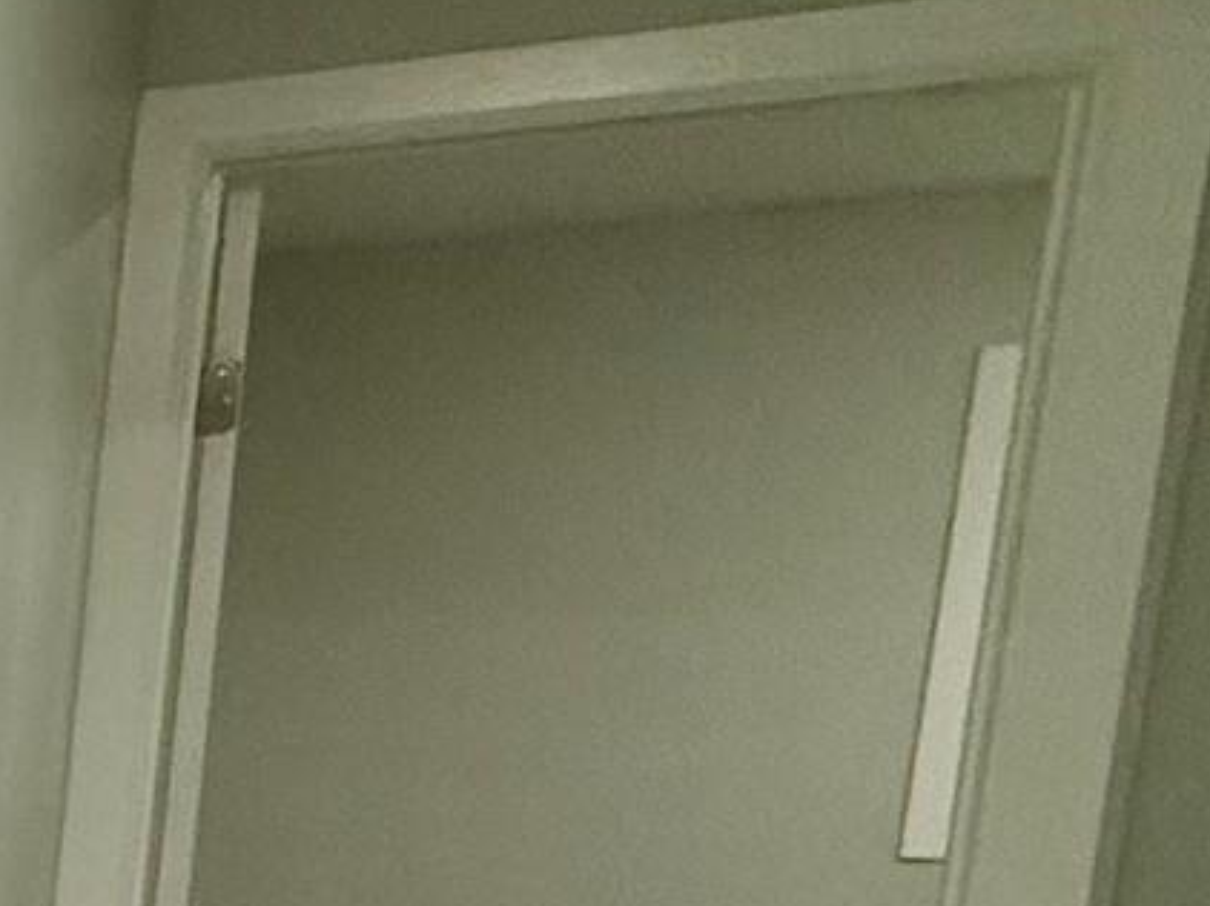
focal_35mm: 68
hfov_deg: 17.1
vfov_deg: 20.3
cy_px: 1064
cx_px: -1405
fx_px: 2376
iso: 250
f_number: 2.2
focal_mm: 2.22
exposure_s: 1/120
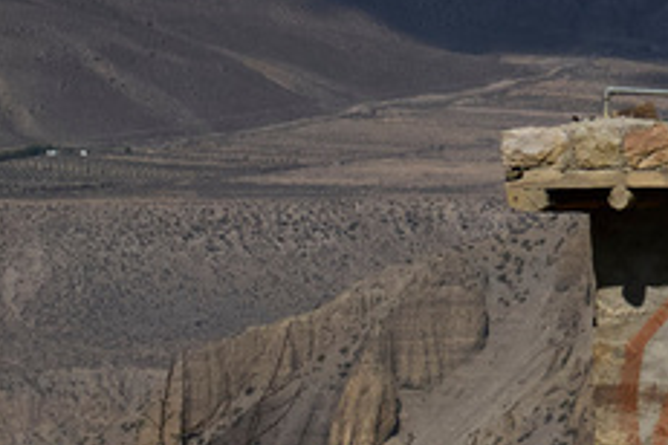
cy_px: -27
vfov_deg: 4.3
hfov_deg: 6.3
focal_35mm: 319
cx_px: 1191
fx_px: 5919
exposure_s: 1/5000
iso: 400
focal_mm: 48
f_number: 7.1
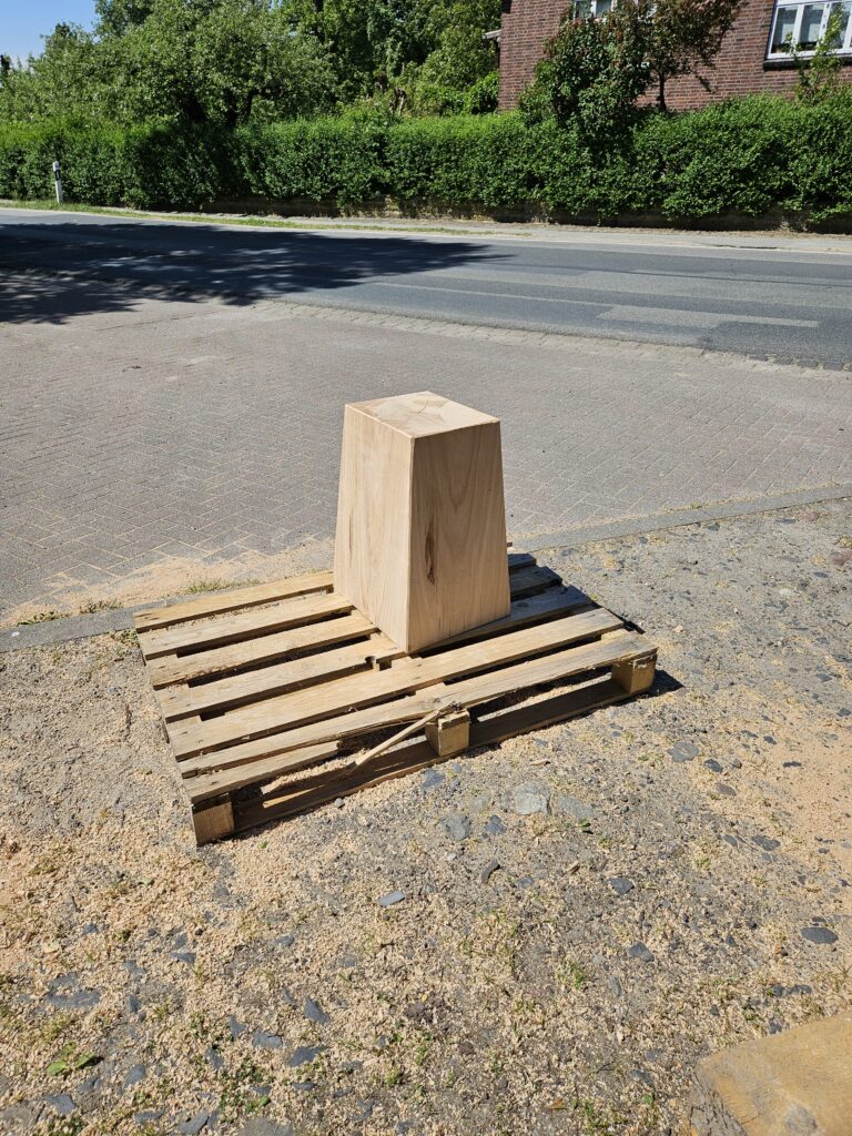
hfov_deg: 58.9
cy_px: 568
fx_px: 755
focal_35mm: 23
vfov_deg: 73.9
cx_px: 426
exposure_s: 1/2686
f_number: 1.8
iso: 25
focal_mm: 5.4
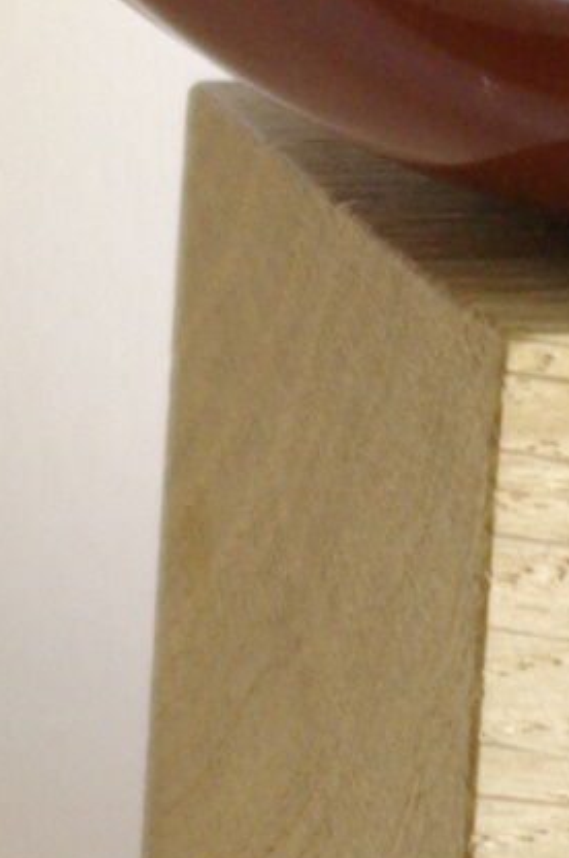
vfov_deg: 4.2
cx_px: 666
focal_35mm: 489
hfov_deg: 2.8
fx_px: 11622
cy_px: 258
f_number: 5.6
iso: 800
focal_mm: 45
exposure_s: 1/40
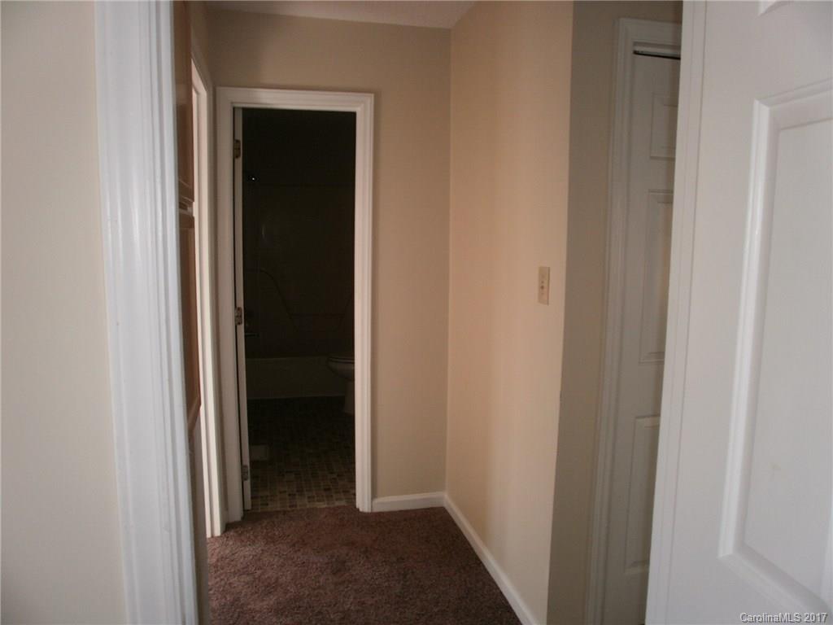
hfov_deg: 67.3
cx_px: 416
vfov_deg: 53.1
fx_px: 626
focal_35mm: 26
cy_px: 312
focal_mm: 4.65
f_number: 2.6
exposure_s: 1/25
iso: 125
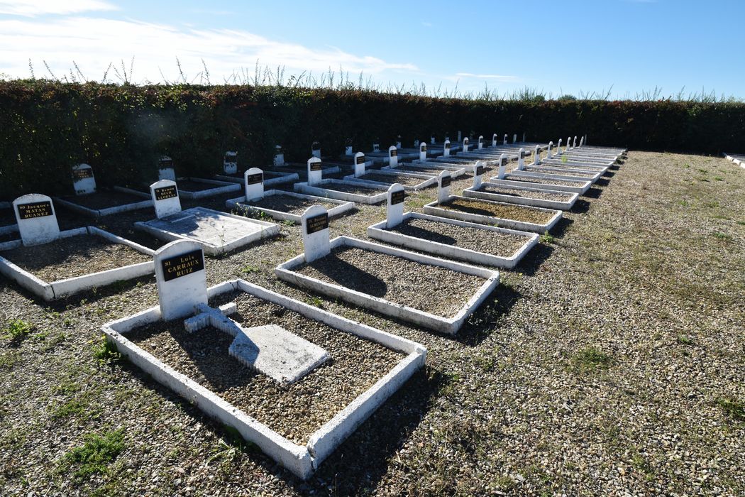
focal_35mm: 18
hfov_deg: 90.0
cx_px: 372
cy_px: 248
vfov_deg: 67.4
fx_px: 372
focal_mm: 12
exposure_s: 1/320
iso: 200
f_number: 9
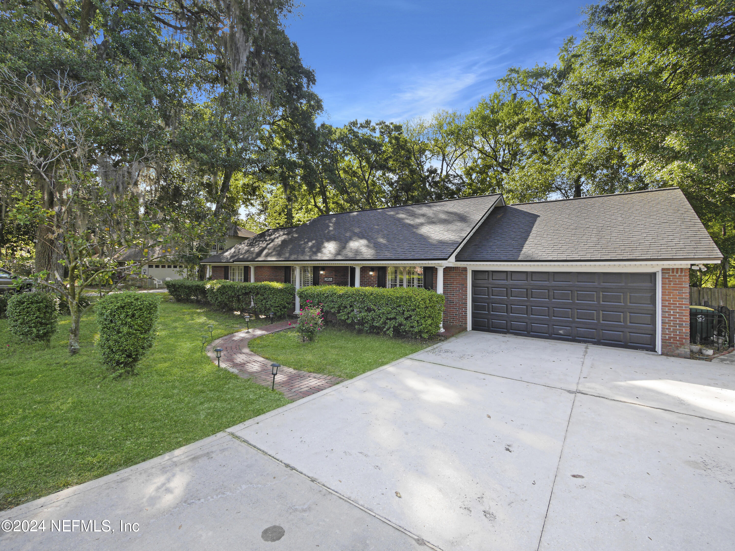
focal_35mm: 14
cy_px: 276
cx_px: 368
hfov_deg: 102.1
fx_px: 297
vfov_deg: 85.7
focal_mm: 7
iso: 400
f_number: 4.5
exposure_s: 1/125
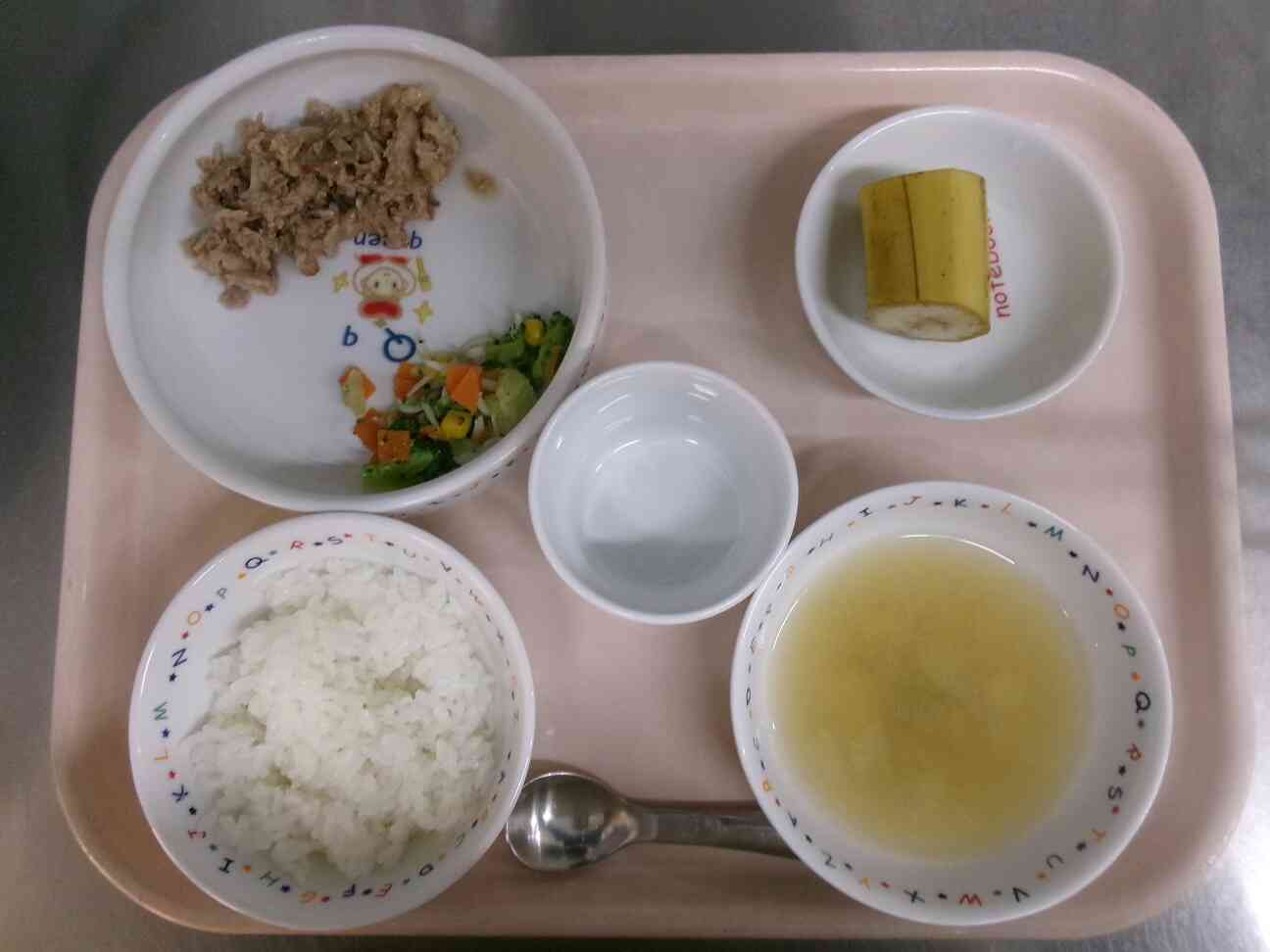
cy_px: 476
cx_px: 635
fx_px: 1027
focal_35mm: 28
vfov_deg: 49.7
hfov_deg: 63.4
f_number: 3.9
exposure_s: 1/60
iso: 444
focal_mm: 5.1
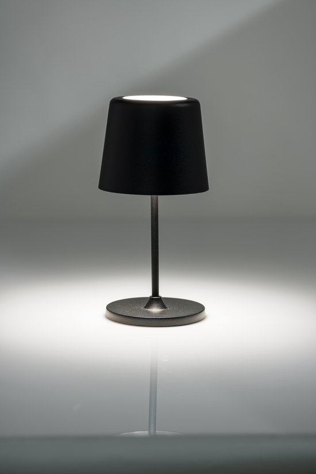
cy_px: 237
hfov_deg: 13.1
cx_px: 158
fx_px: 1381
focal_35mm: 105
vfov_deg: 19.4
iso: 100
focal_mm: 105
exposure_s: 1/4
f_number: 4.5
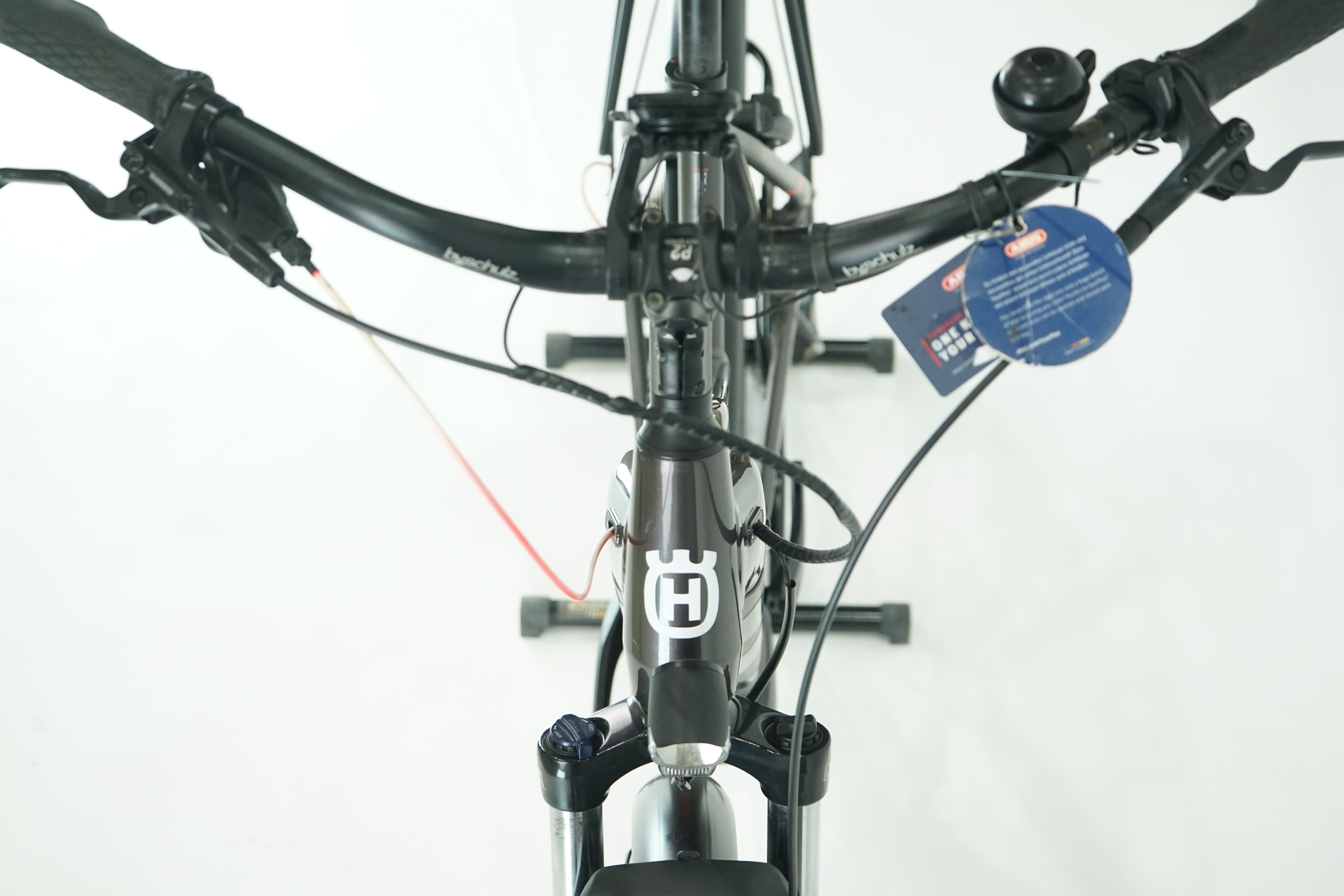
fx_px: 2165
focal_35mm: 58
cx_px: 663
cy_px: 444
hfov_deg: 34.5
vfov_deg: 23.4
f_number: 5
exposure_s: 1/200
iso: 2000
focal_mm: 57
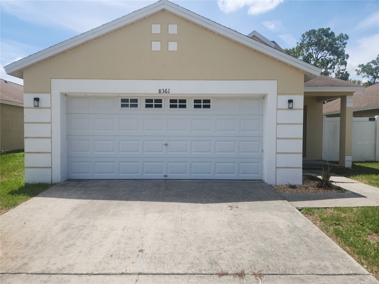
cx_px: 190
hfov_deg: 73.9
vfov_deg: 58.9
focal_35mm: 23
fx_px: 252
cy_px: 142
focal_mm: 5.4
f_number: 1.8
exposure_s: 1/1849
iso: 20
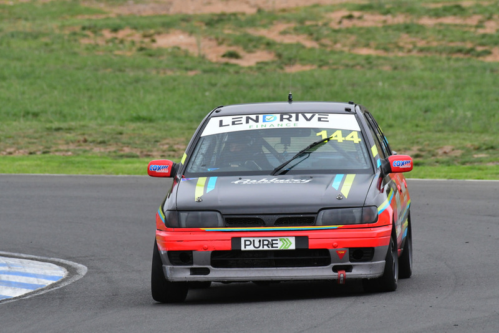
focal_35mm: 750
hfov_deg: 2.7
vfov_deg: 1.8
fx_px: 10399
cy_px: 166
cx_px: 250
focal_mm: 500
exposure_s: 1/640
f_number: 10
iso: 1600
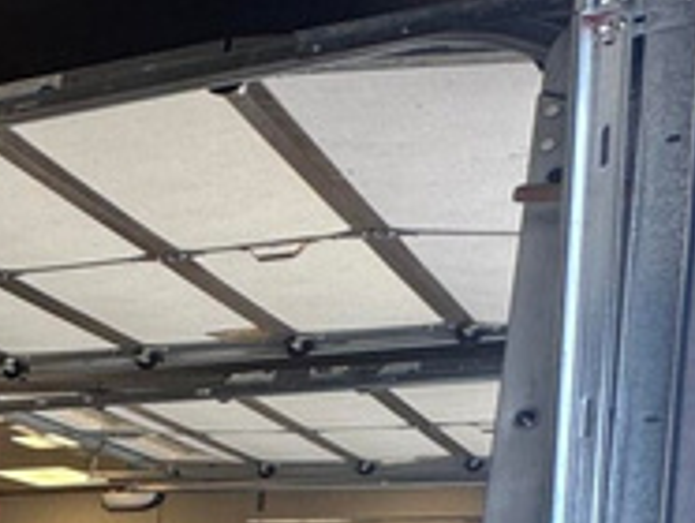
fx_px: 1548
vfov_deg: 17.4
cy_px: 762
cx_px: -717
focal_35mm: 77
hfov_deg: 17.5
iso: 100
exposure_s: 1/120
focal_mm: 2.22
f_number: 2.2
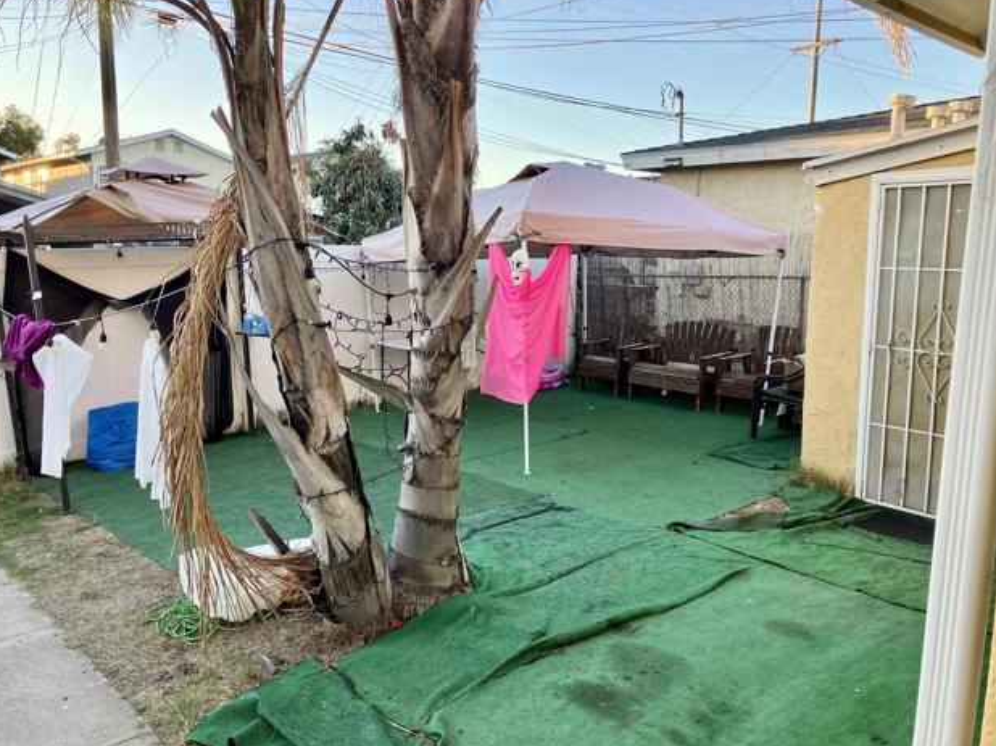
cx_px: 506
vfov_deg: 48.2
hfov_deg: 61.7
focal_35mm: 29
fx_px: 834
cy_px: 364
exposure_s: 1/127
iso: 40
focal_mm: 3.99
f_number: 1.8
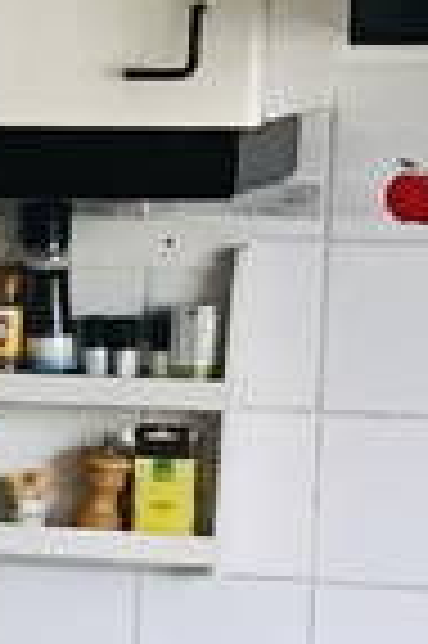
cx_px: -667
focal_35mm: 178
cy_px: 482
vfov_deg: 11.5
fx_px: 3182
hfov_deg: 7.2
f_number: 2.4
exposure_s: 1/33
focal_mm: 3.3
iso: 200
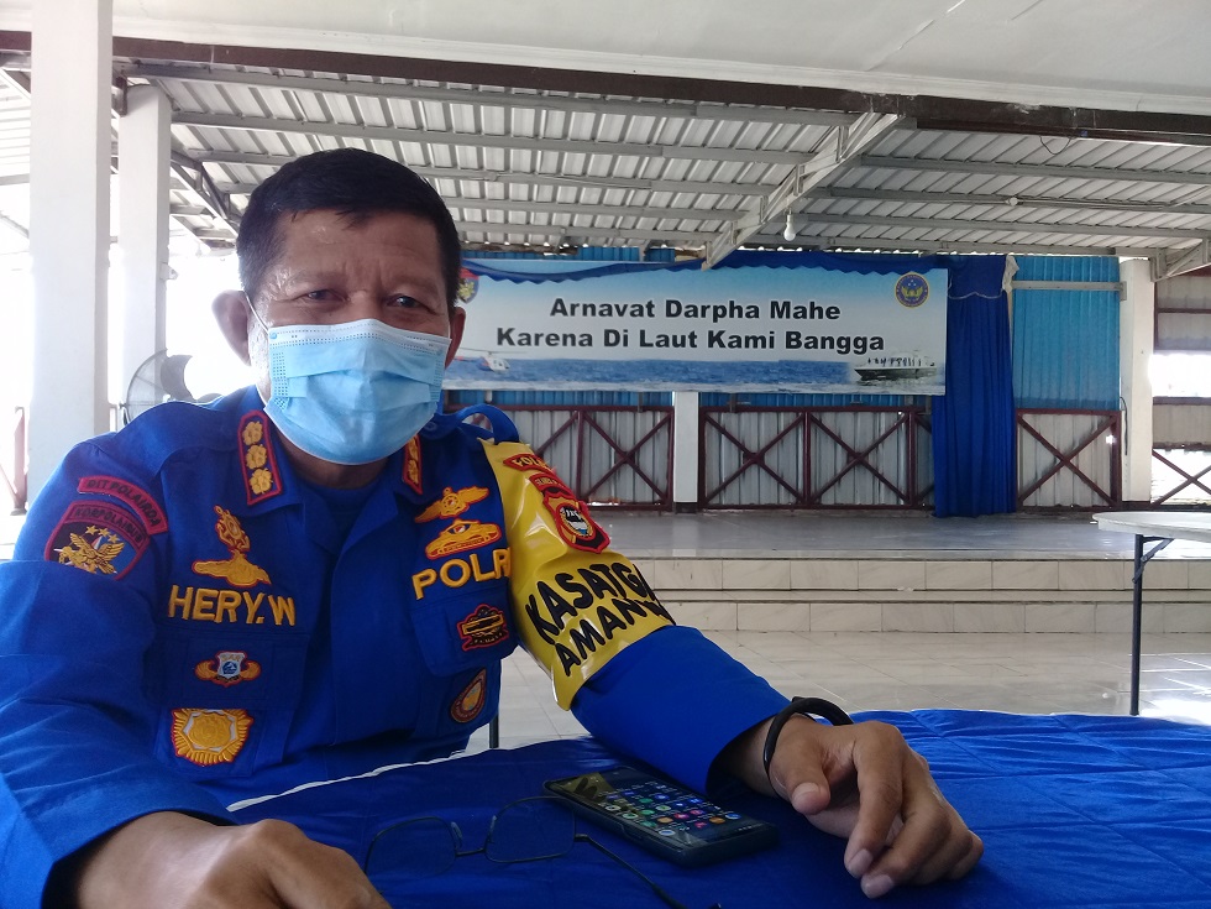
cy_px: 454
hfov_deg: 58.4
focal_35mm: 31
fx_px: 1084
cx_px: 606
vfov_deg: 45.4
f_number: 2.2
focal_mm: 3.3
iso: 64
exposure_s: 1/50
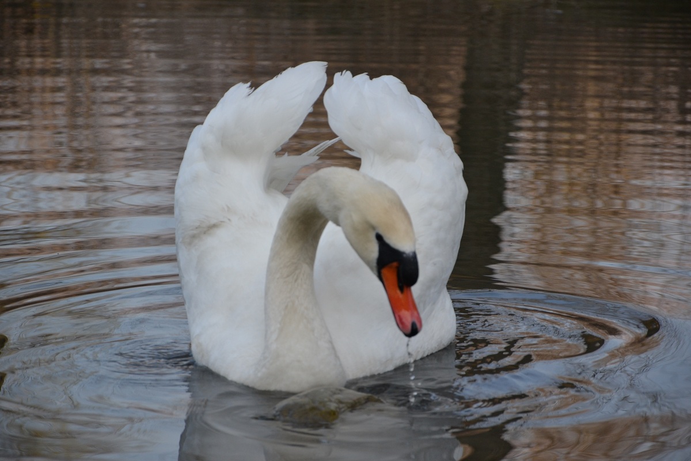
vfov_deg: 8.7
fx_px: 3023
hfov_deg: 13.0
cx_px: 346
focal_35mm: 158
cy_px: 230
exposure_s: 1/640
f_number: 5.6
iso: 400
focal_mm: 105
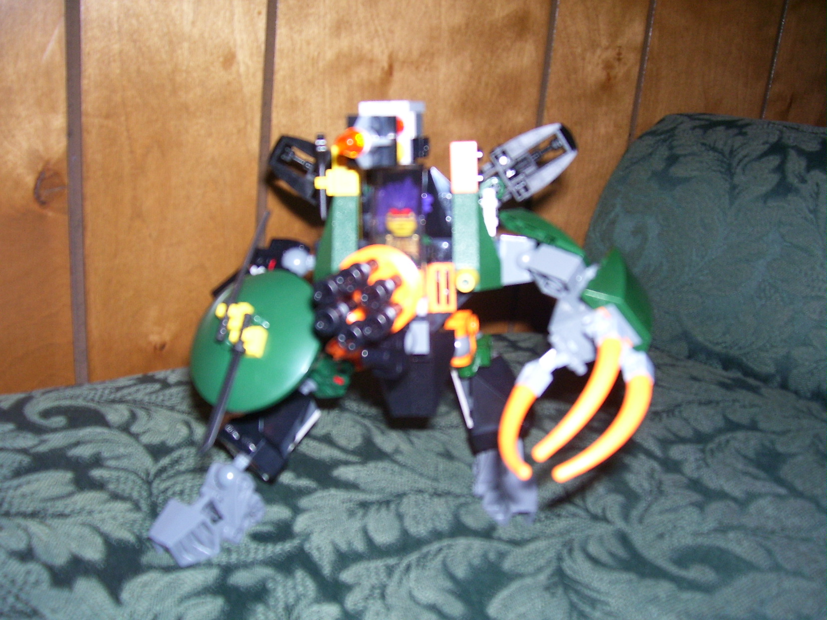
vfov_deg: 41.8
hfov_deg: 54.0
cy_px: 310
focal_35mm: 34
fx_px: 812
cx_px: 414
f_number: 2.7
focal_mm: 5.6
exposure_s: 1/60
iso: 125
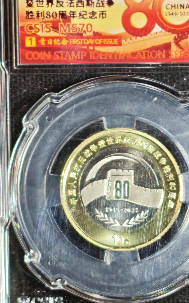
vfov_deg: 13.1
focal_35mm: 160
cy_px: 124
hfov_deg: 8.2
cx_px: 120
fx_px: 1319
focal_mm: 4.94
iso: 50
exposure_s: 1/405
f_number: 1.5
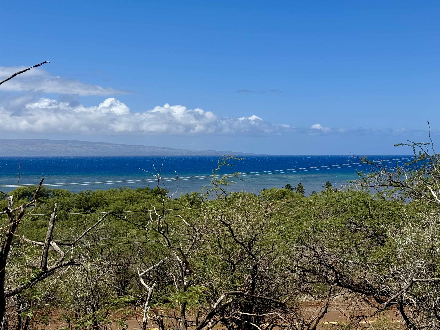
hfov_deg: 39.7
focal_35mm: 48
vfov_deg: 30.3
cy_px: 165
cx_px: 220
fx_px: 610
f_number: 1.78
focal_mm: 6.76
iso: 64
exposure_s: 1/6410
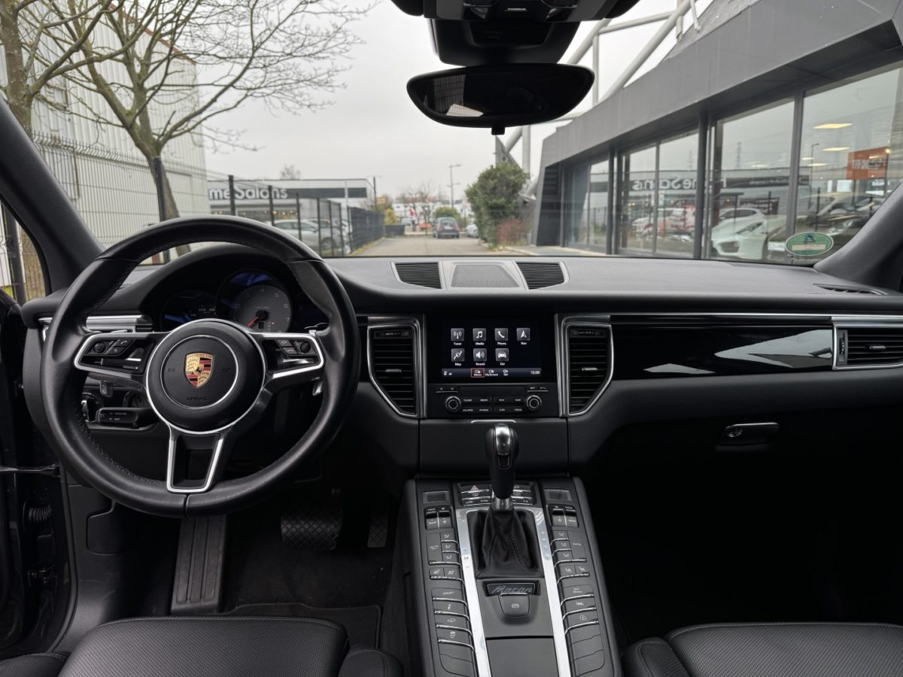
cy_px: 338
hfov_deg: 71.6
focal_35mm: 24
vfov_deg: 56.8
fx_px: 626
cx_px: 452
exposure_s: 1/125
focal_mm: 6.76
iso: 64
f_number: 1.78
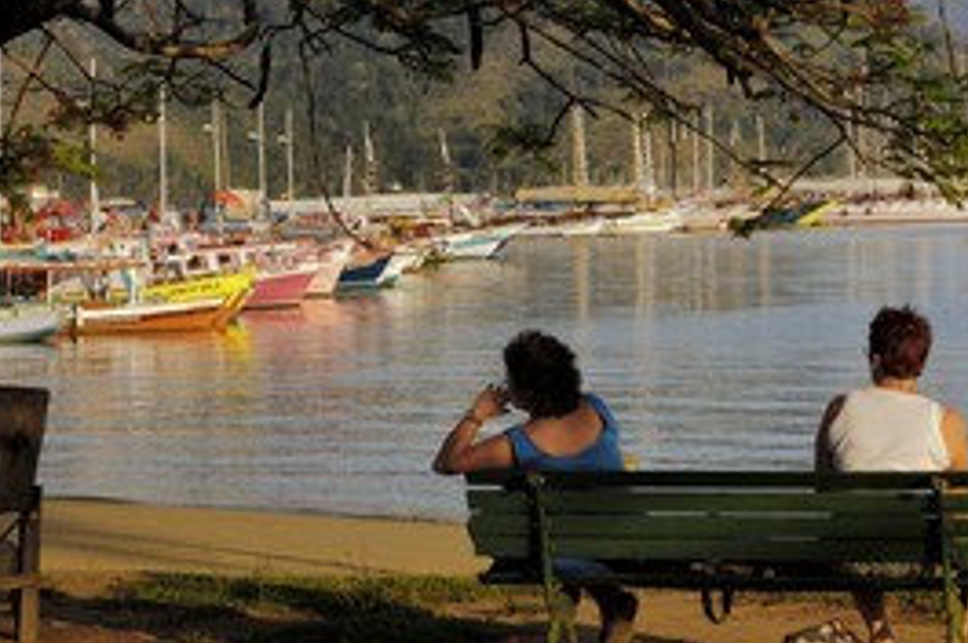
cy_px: 172
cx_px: 458
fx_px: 3330
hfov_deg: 16.5
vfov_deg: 11.0
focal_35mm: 124
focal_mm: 52
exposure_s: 1/160
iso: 100
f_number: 7.1
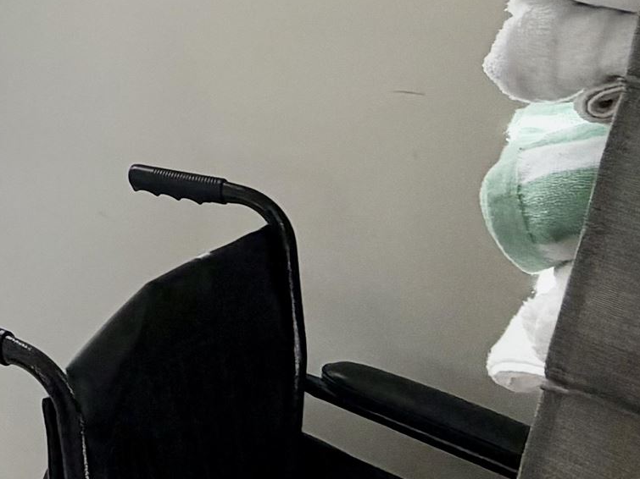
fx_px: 1054
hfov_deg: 23.3
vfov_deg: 23.2
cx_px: -427
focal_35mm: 57
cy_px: -117
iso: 64
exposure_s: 1/121
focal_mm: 2.22
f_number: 2.2
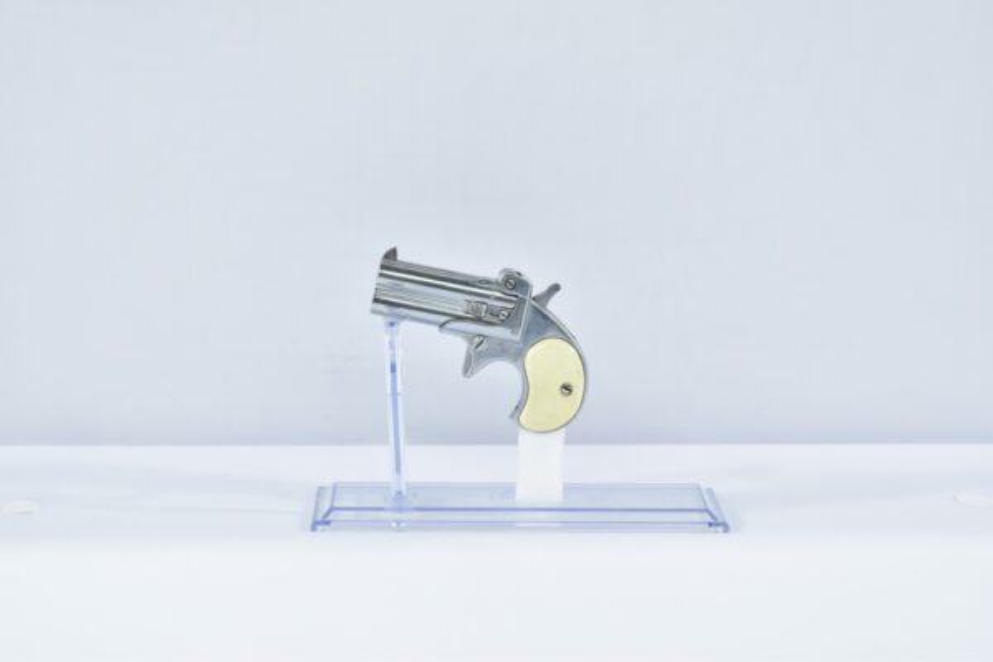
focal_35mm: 75
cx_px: 496
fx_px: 2069
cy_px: 331
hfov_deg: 27.0
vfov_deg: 18.2
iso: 640
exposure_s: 1/20
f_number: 5.6
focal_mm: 50
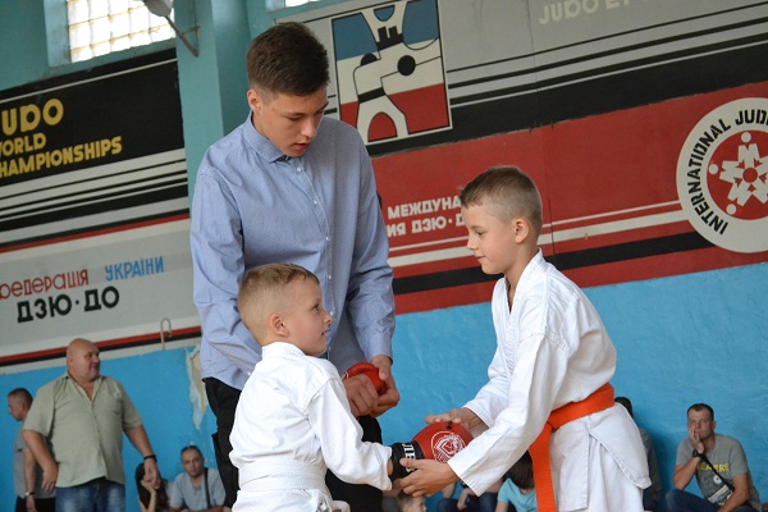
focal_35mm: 82
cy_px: 256
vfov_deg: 16.6
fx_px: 1760
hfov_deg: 24.6
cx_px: 384
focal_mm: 55
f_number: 5.6
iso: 3200
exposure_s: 1/320
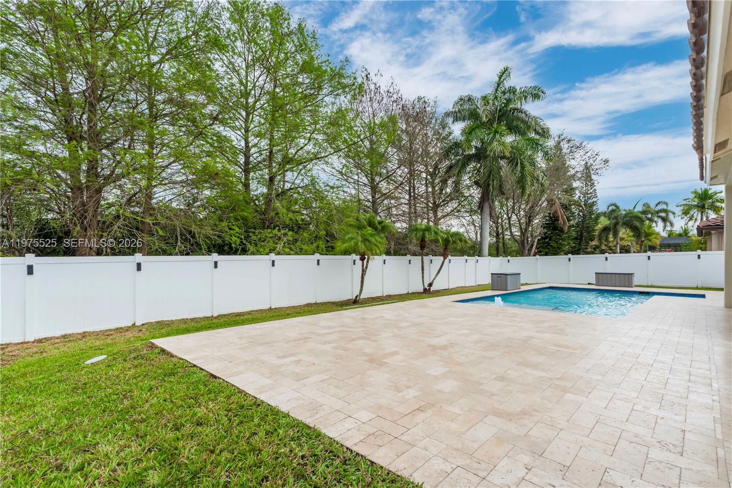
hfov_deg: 96.7
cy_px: 244
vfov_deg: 73.7
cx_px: 366
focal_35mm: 16
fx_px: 325
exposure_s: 1/125
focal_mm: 16
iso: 100
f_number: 7.1
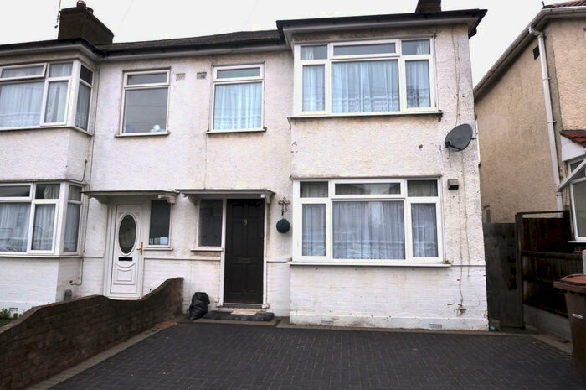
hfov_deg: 81.3
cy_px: 195
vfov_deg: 59.4
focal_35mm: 21
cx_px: 293
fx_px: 341
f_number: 13
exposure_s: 1/640
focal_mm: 14
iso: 1000
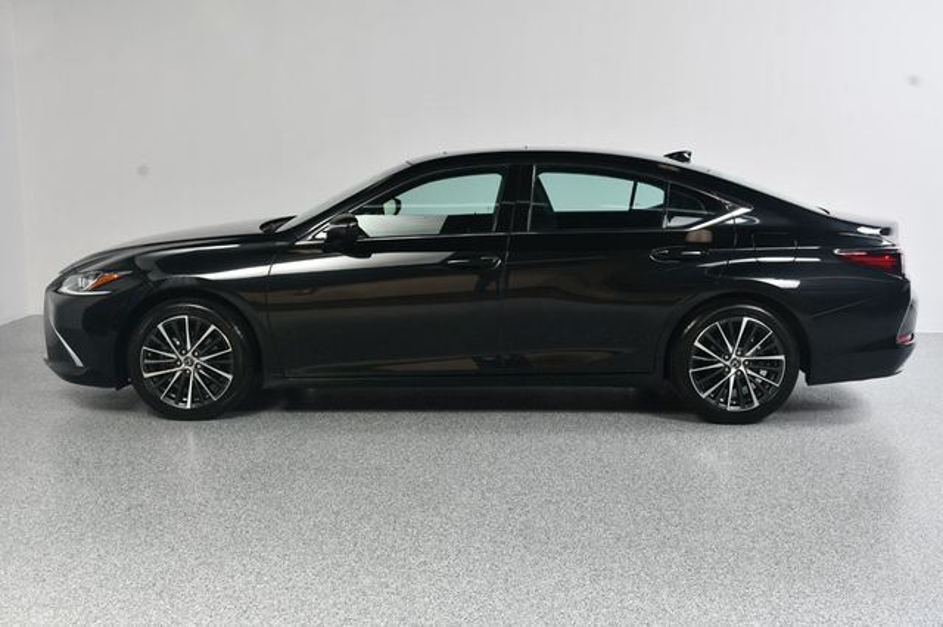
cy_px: 314
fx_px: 1047
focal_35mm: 40
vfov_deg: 33.4
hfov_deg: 48.5
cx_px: 472
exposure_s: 1/160
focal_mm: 27
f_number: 10
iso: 100
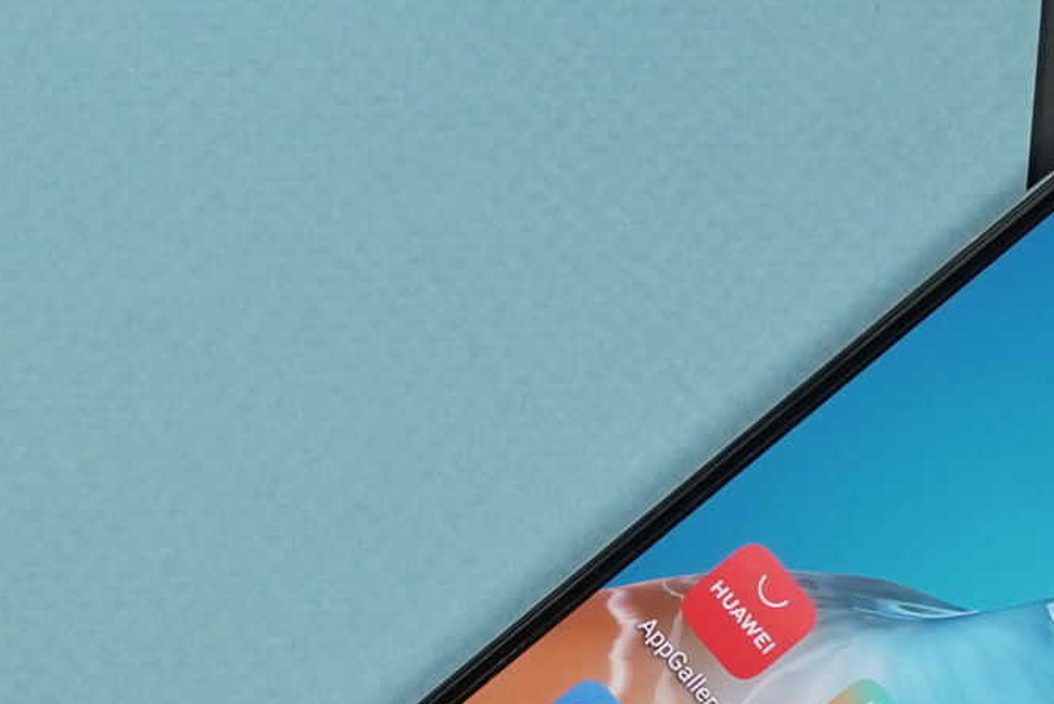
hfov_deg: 15.0
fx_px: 3954
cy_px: 800
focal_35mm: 135
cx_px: 961
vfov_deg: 10.0
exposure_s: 1/100
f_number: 6.3
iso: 640
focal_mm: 47
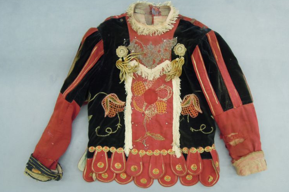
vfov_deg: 43.6
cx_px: 146
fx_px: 241
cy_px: 100
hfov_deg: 61.9
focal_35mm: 30
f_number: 2.8
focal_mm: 5
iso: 220
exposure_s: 1/30
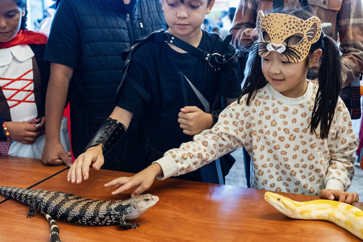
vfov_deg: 31.9
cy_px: 121
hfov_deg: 46.4
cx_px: 182
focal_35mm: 42
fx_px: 424
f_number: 2.8
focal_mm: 28
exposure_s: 1/160
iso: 4000
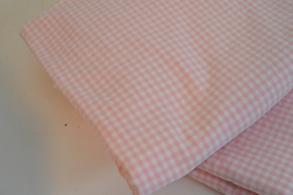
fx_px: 447
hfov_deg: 35.8
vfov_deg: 24.6
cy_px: 103
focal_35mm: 55
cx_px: 202
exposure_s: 1/60
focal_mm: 26
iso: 720
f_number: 4
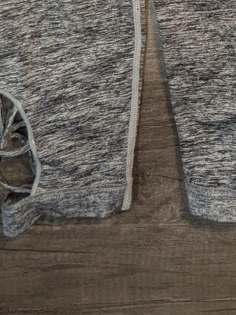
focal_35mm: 54
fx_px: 491
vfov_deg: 25.0
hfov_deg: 24.0
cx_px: 300
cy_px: -183
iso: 315
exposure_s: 1/100
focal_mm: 2.35
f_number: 2.2
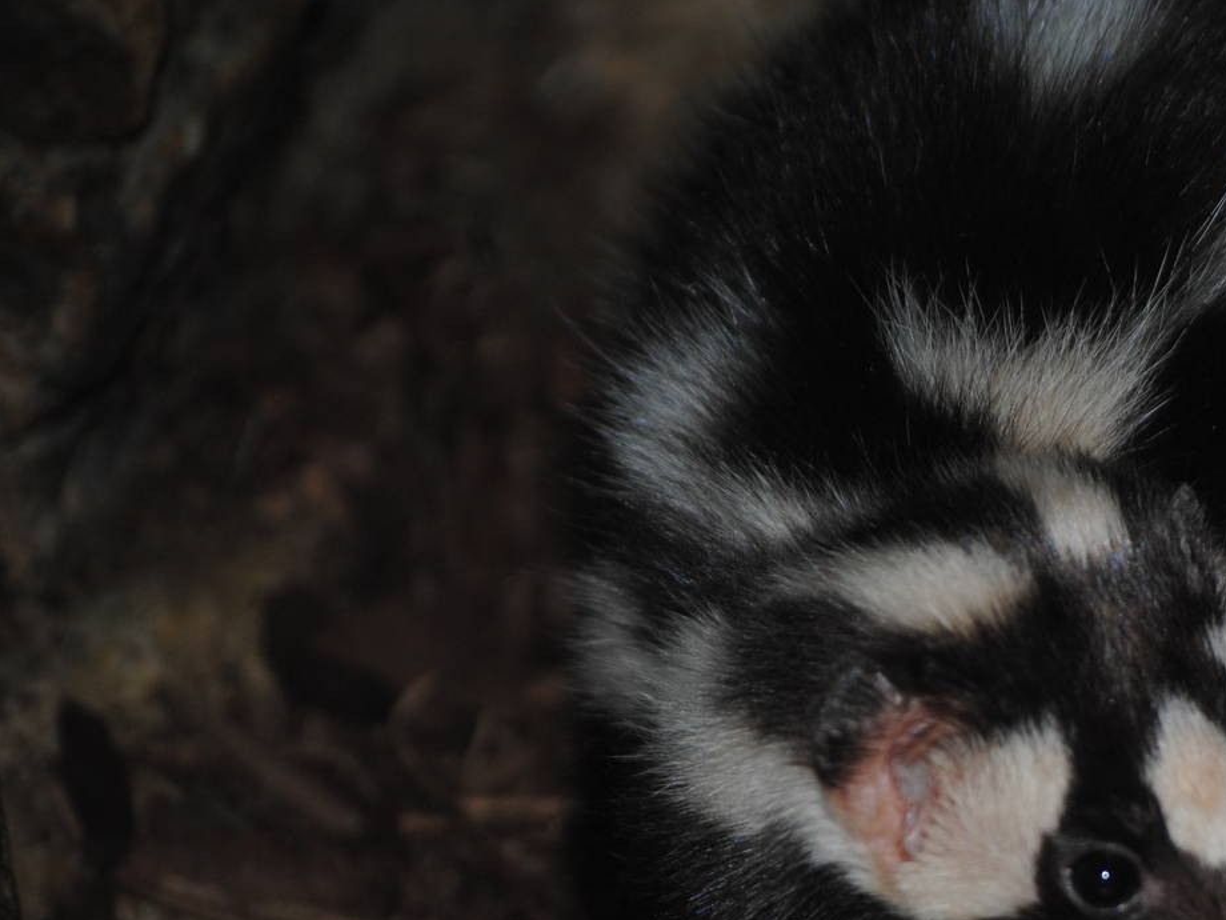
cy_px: 690
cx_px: 957
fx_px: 8890
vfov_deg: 5.9
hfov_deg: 7.9
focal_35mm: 251
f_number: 4.5
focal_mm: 100
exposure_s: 1/60
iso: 200
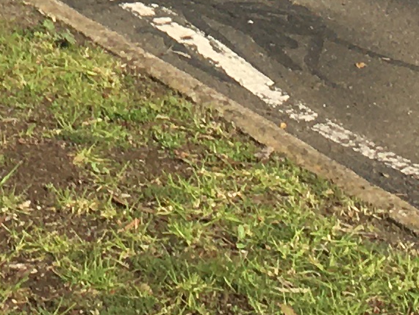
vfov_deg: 6.6
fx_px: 2482
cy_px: -634
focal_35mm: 205
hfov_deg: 9.6
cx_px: -12
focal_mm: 4.15
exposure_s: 1/1538
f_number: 2.2
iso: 25
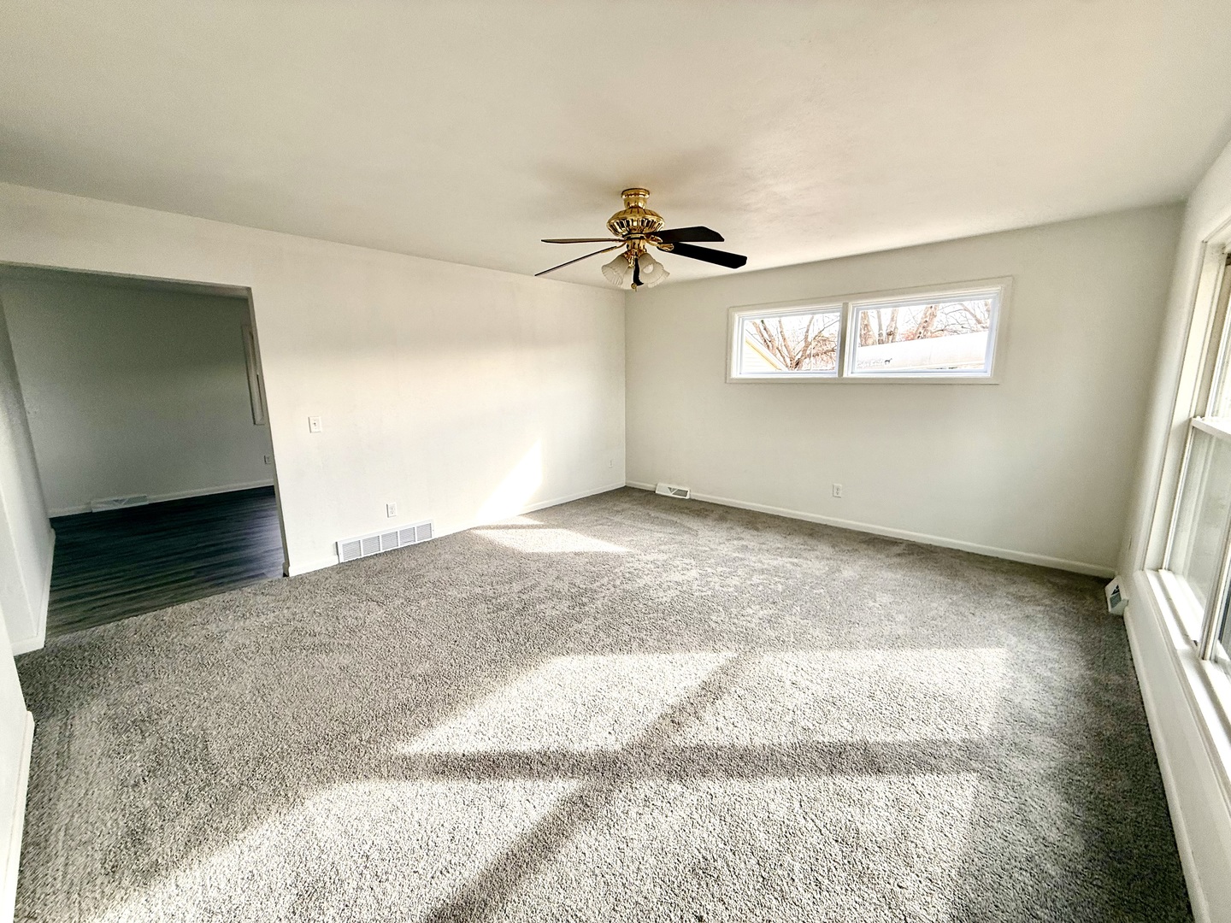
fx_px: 498
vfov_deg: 85.7
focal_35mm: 14
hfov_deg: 102.1
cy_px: 462
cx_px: 616
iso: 64
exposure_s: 1/149
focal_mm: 2.22
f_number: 2.2
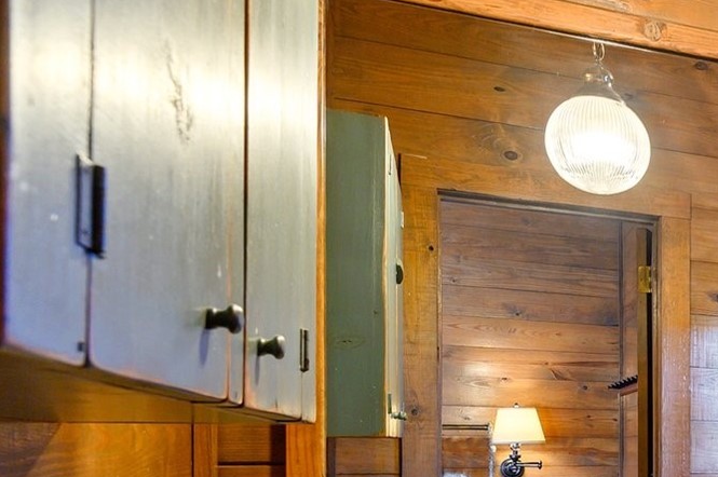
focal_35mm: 49
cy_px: 437
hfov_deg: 28.4
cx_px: 1047
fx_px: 976
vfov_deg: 26.5
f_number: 7.1
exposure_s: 1/5
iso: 400
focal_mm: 16
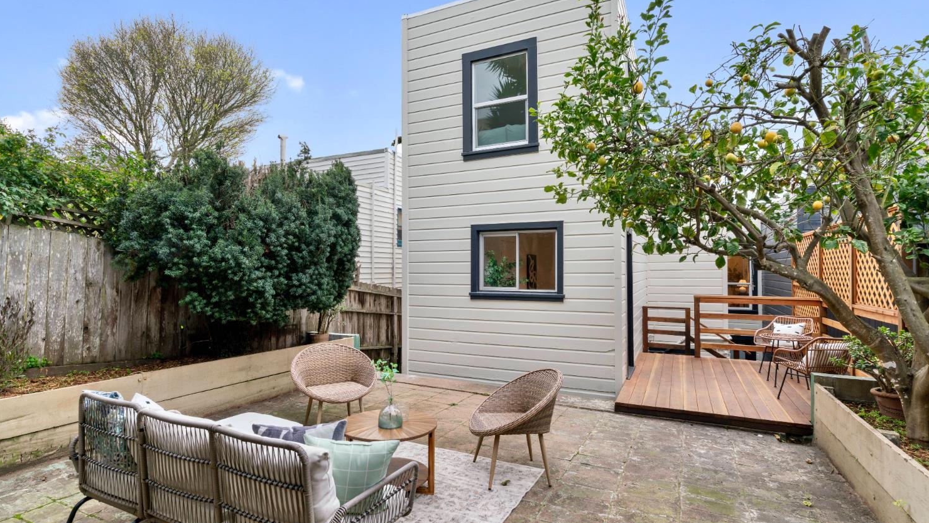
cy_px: 243
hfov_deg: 95.9
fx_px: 419
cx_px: 468
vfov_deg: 63.9
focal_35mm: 17
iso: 250
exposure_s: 1/8
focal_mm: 16
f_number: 14
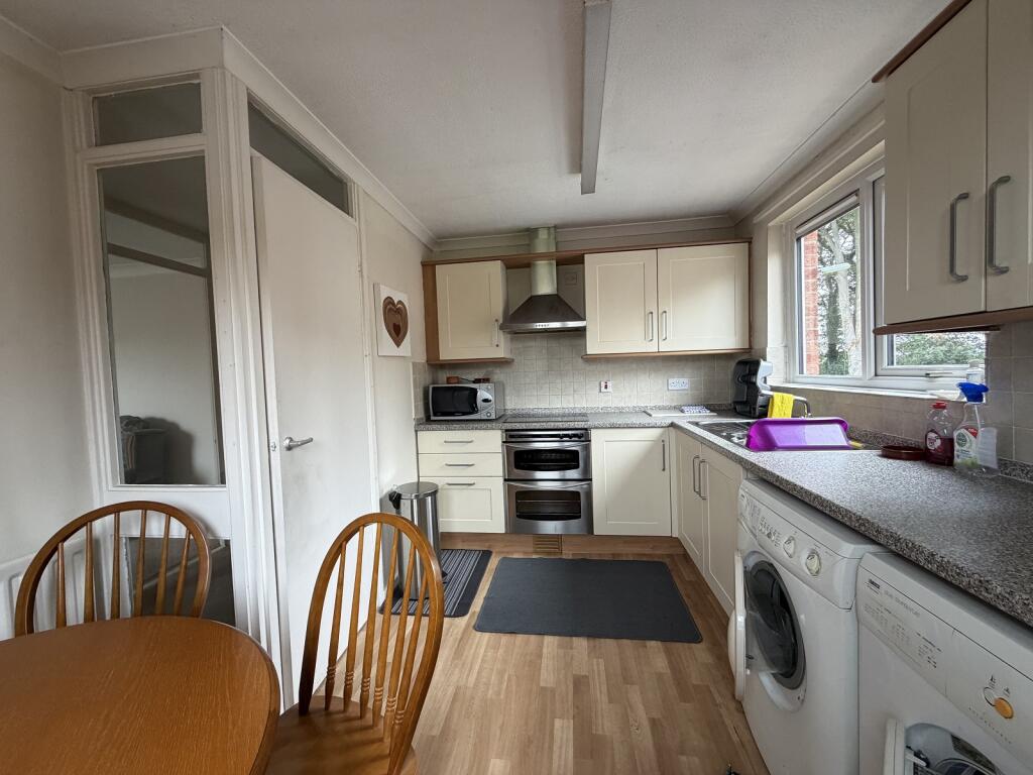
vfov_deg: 85.7
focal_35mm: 14
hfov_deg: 102.1
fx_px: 418
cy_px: 388
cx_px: 516
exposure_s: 1/121
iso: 250
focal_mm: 2.22
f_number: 2.2
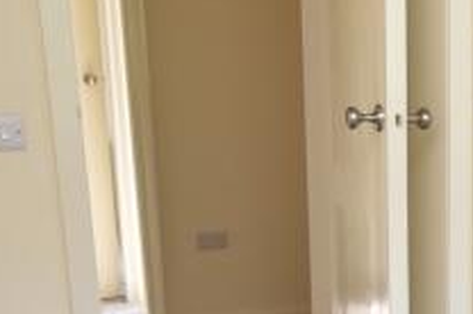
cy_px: 367
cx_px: 530
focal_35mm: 74
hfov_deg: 25.3
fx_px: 971
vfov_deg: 17.6
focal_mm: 10
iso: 100
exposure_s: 1/30
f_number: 3.5
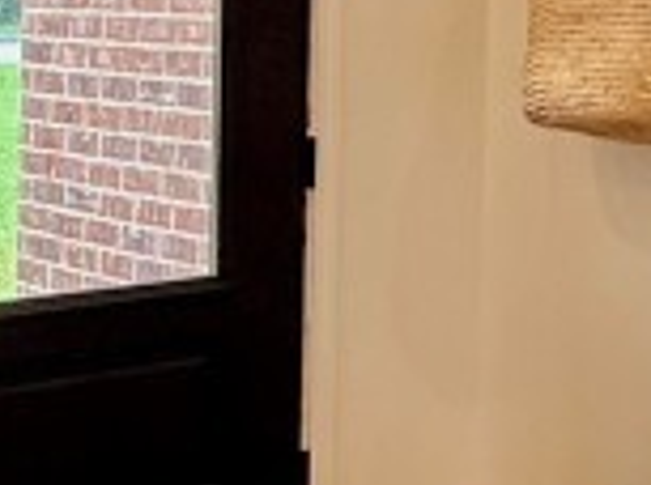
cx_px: 970
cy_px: 9
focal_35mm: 94
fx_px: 1764
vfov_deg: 15.4
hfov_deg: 18.6
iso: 125
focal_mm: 2.22
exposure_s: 1/120
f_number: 2.2
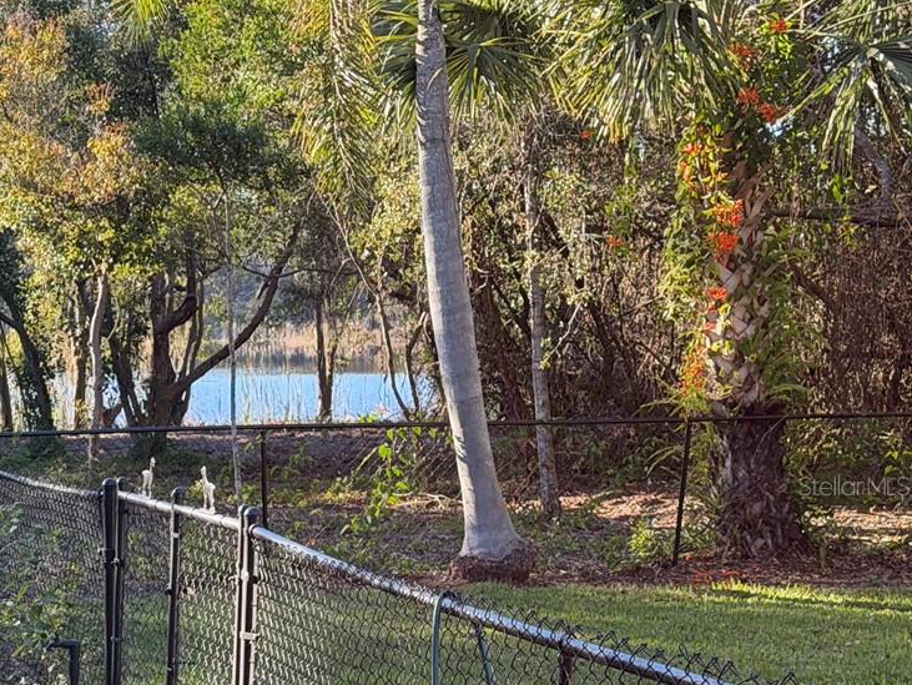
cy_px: 485
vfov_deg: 14.1
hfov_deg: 18.1
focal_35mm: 105
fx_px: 2768
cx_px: -82
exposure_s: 1/636
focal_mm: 6.76
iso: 100
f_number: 1.78
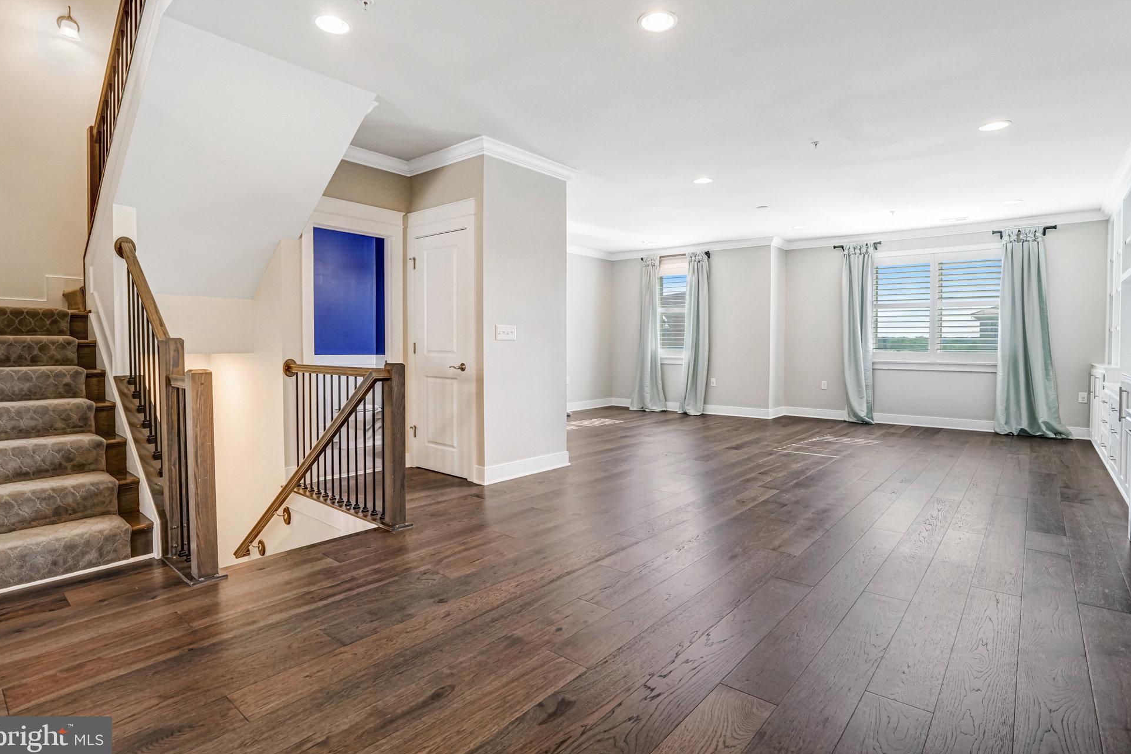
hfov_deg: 93.2
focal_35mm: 17
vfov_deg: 70.4
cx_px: 583
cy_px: 359
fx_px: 534
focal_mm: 16
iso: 1250
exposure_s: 1/60
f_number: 8
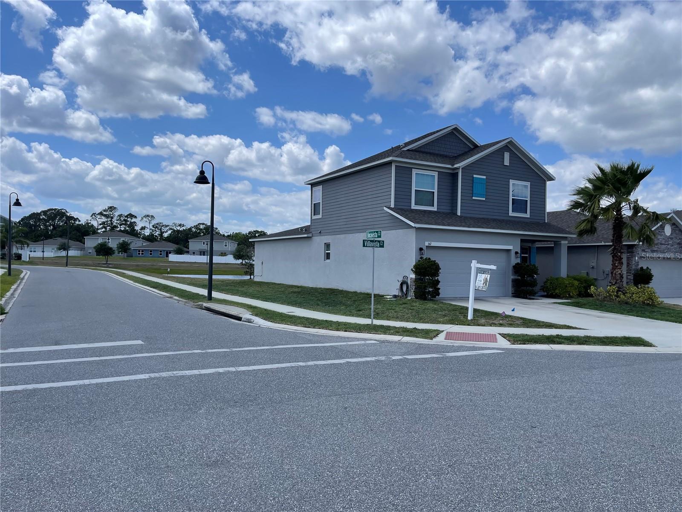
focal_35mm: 25
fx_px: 493
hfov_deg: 69.4
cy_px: 256
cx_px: 341
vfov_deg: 54.9
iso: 32
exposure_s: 1/4348
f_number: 1.6
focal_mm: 5.1
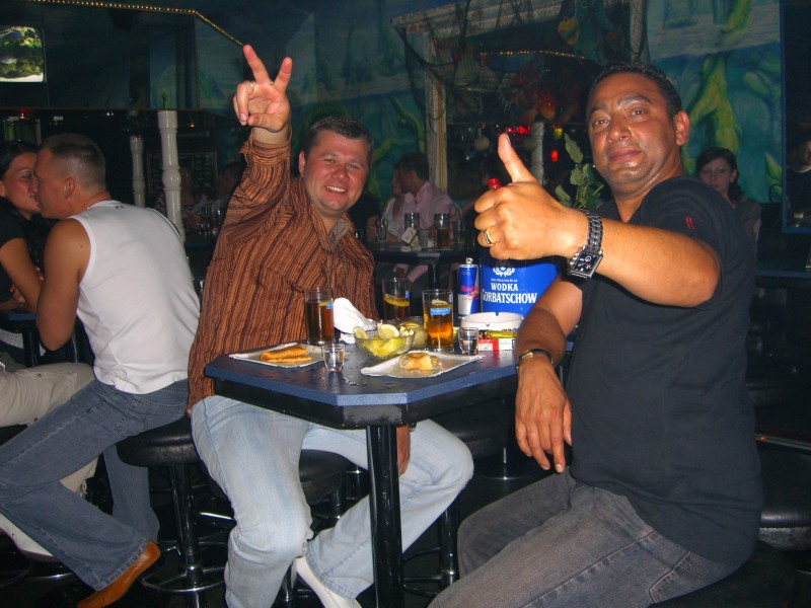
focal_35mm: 38
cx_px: 406
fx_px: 890
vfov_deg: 37.7
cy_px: 304
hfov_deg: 49.0
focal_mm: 7.9
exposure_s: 1/60
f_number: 2.8
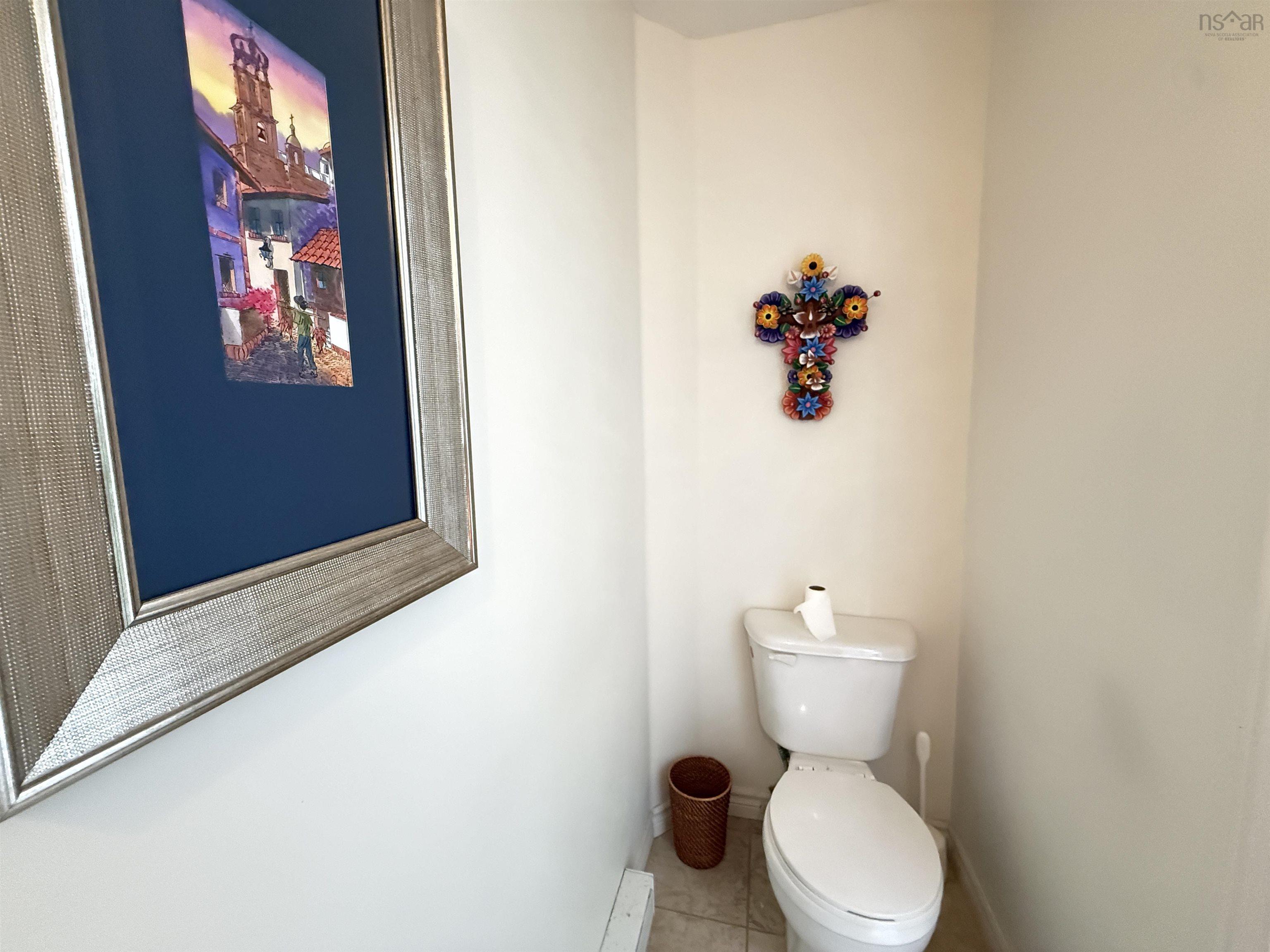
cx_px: 635
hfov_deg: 102.1
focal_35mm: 14
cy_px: 476
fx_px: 514
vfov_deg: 85.7
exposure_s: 1/40
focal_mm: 2.22
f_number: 2.2
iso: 1000
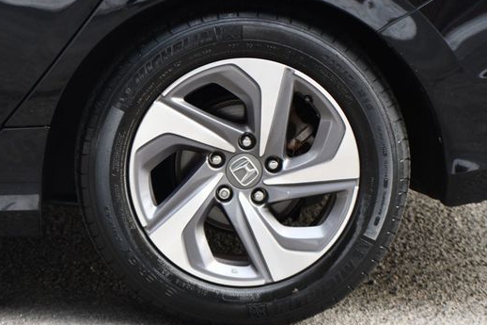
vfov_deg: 7.1
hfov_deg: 10.6
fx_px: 2623
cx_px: 232
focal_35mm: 194
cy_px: 143
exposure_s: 1/250
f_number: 5.6
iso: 360
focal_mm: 105
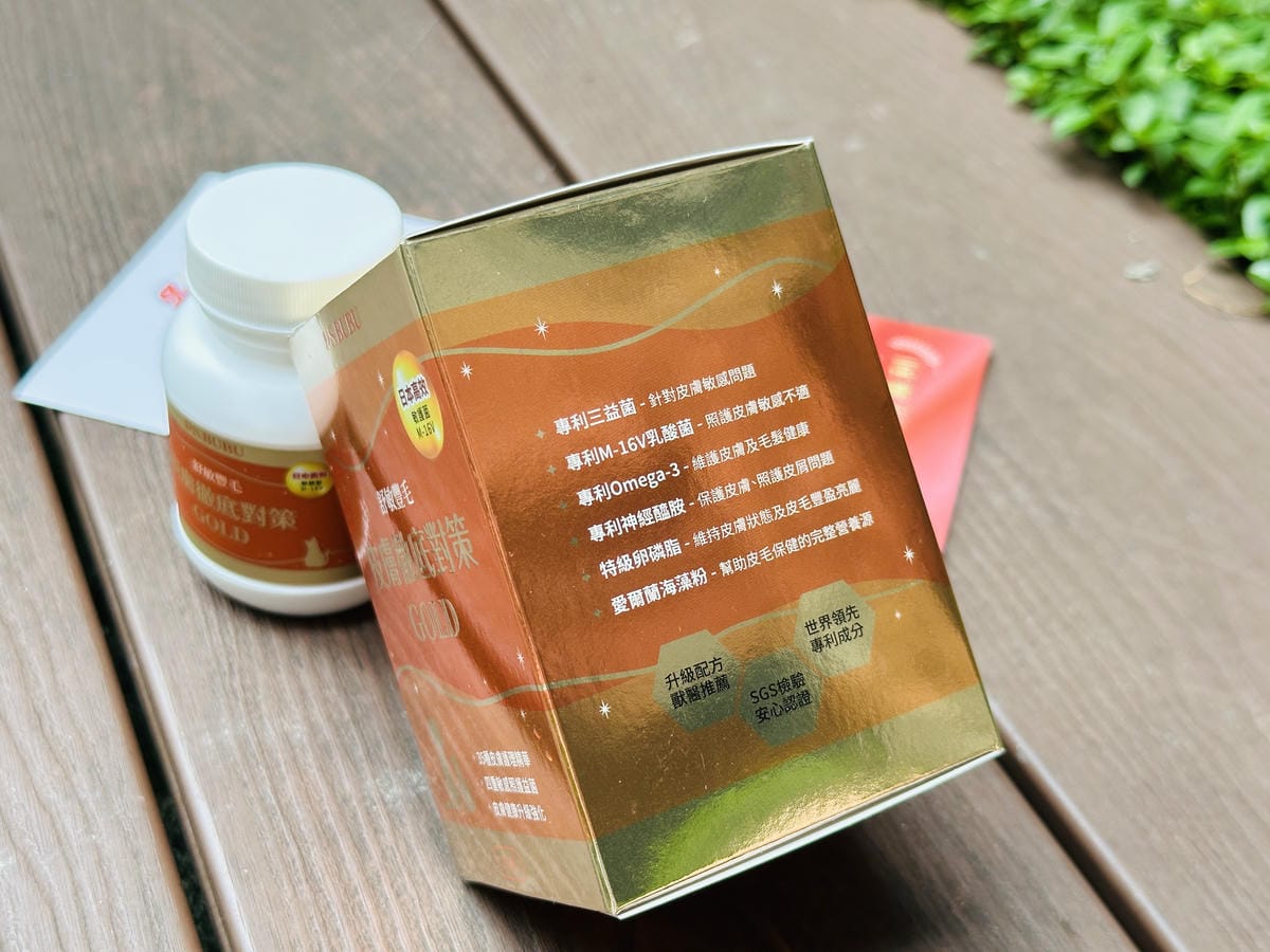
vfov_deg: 30.3
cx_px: 635
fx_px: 1761
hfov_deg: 39.7
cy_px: 476
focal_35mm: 48
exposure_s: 1/60
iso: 100
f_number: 1.78
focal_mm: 6.86
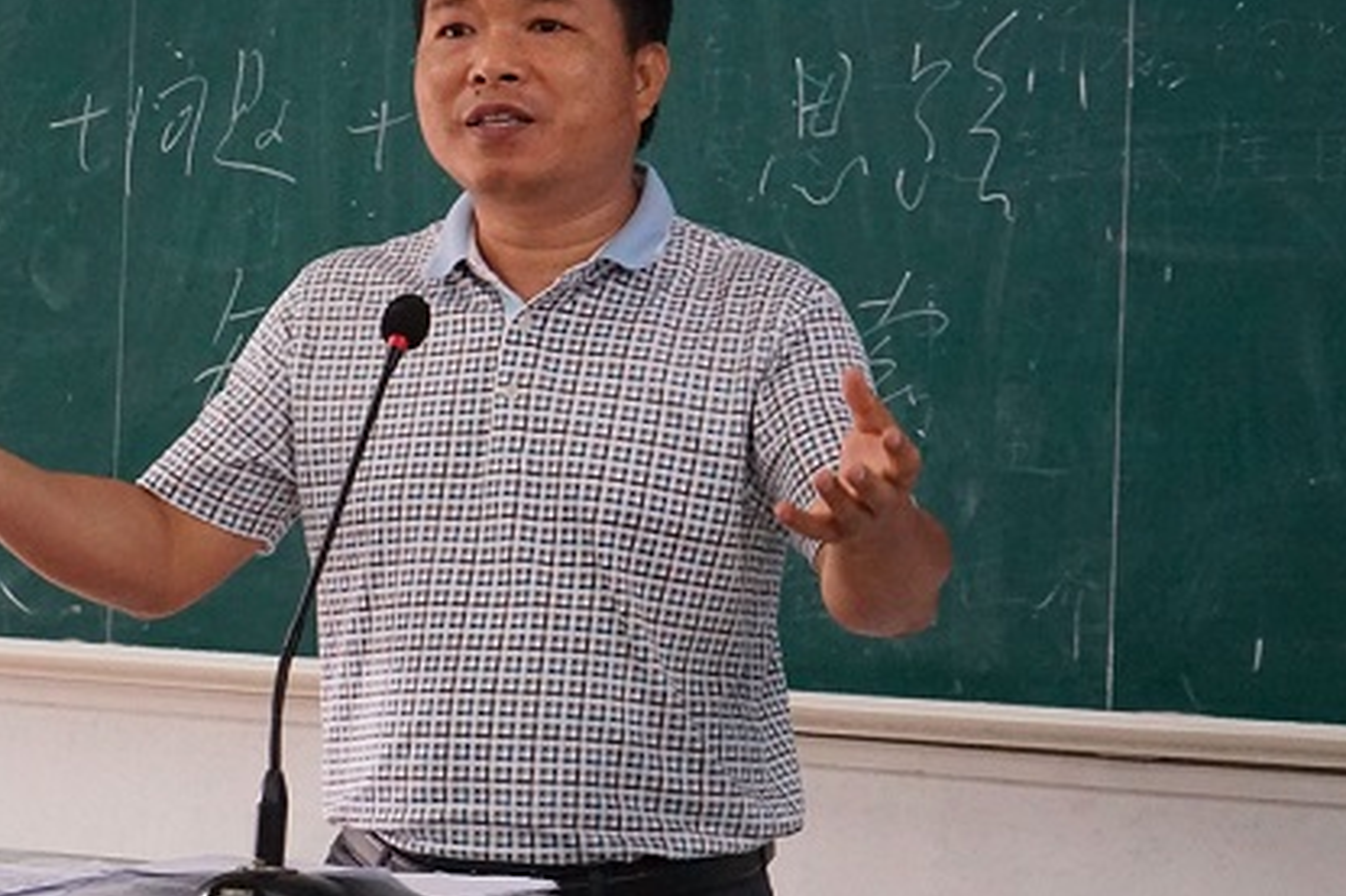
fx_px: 3775
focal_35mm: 101
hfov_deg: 20.2
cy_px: 307
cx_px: 498
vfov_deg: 13.5
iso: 8000
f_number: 5.6
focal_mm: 70
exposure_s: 1/160
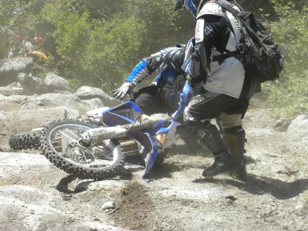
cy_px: 105
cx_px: 146
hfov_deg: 14.7
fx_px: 1193
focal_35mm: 134
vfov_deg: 11.1
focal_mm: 21
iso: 119
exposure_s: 1/546
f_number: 5.1
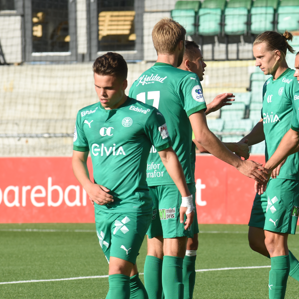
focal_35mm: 448
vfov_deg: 3.9
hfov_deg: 3.9
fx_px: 4378
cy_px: 164
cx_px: 257
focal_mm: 200
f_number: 8
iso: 200
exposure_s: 1/640
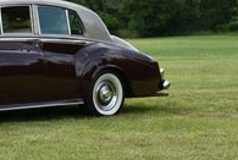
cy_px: 29
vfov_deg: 11.6
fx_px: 782
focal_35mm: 118
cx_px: -33
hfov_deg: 16.7
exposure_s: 1/500
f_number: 8
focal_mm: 24
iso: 220
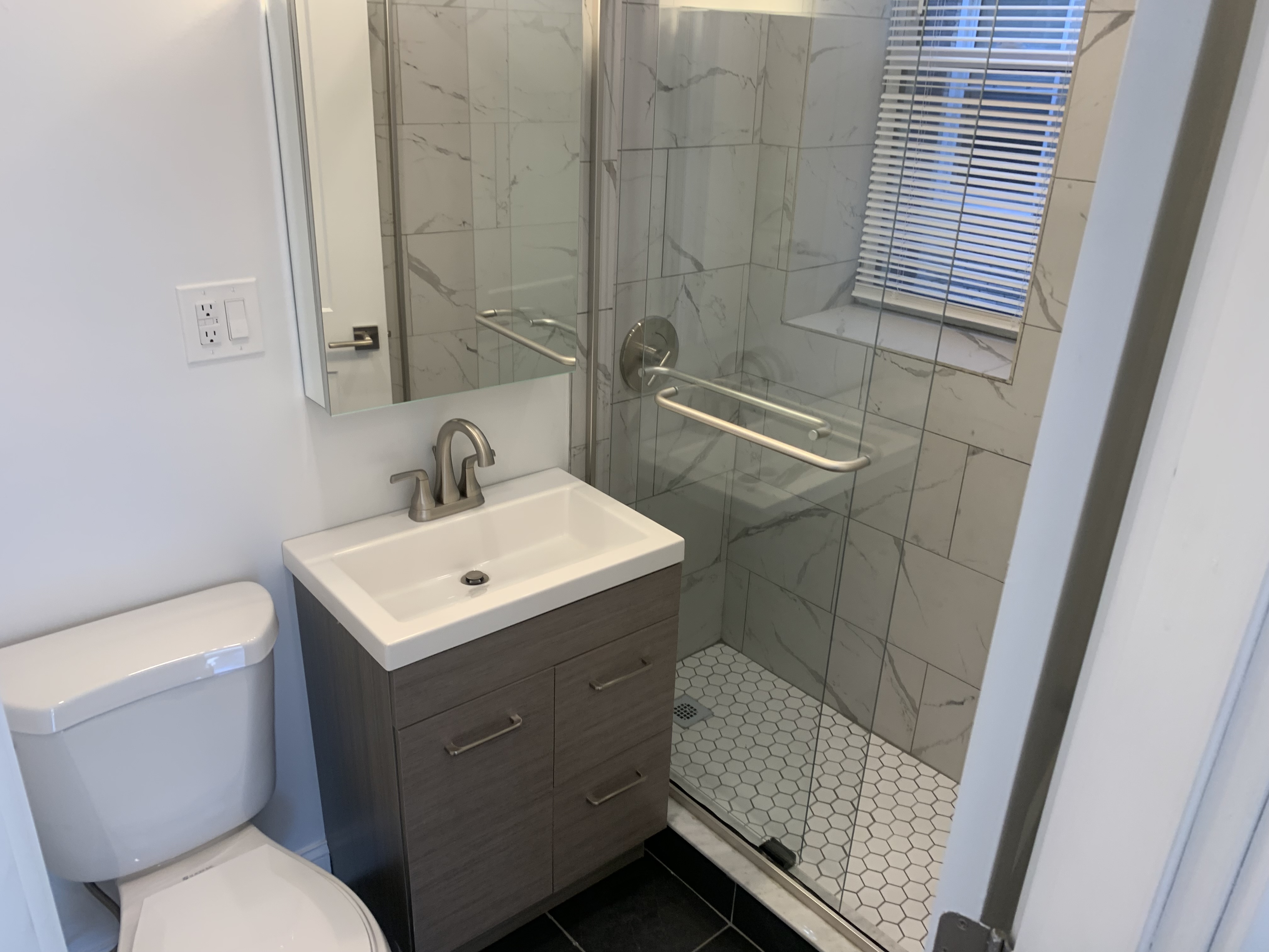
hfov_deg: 67.3
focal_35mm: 26
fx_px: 953
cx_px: 634
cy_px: 476
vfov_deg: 53.1
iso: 80
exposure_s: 1/120
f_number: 1.8
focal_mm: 4.25
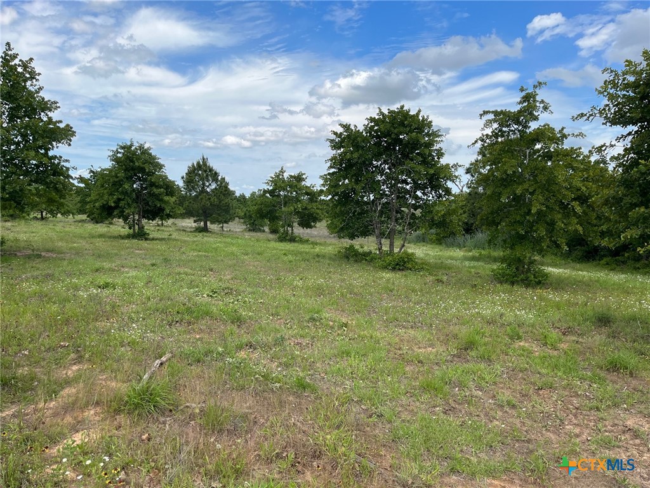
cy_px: 244
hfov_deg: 67.3
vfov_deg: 53.1
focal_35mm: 26
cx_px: 325
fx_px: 488
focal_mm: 5.1
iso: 50
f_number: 1.6
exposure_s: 1/2688
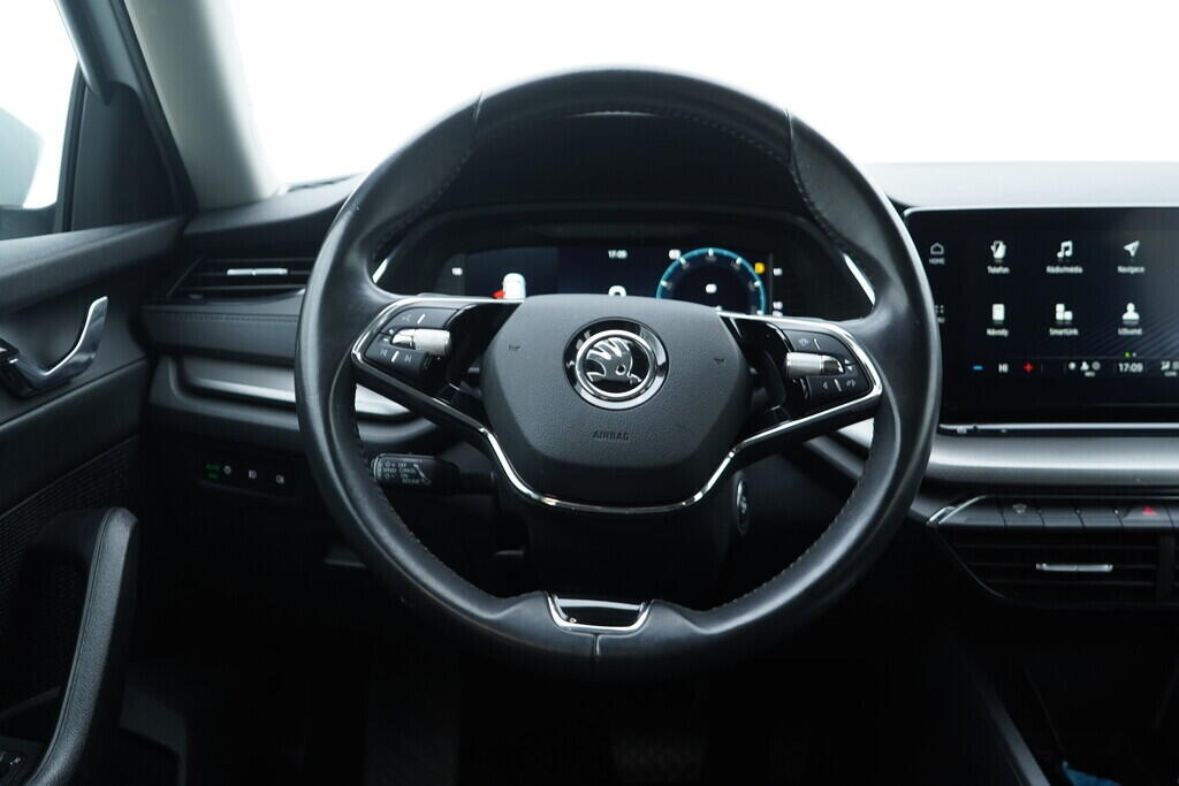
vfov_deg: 36.9
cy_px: 393
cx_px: 590
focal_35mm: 36
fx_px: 1179
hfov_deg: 53.1
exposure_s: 1/40
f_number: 2.8
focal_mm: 24
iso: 250
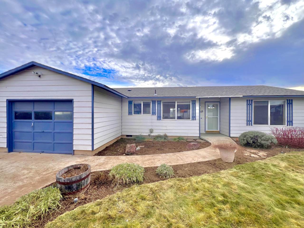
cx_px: 152
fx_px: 114
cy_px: 114
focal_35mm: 13
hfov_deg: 106.2
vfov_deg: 89.9
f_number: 1.8
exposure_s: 1/488
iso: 32
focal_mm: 1.57
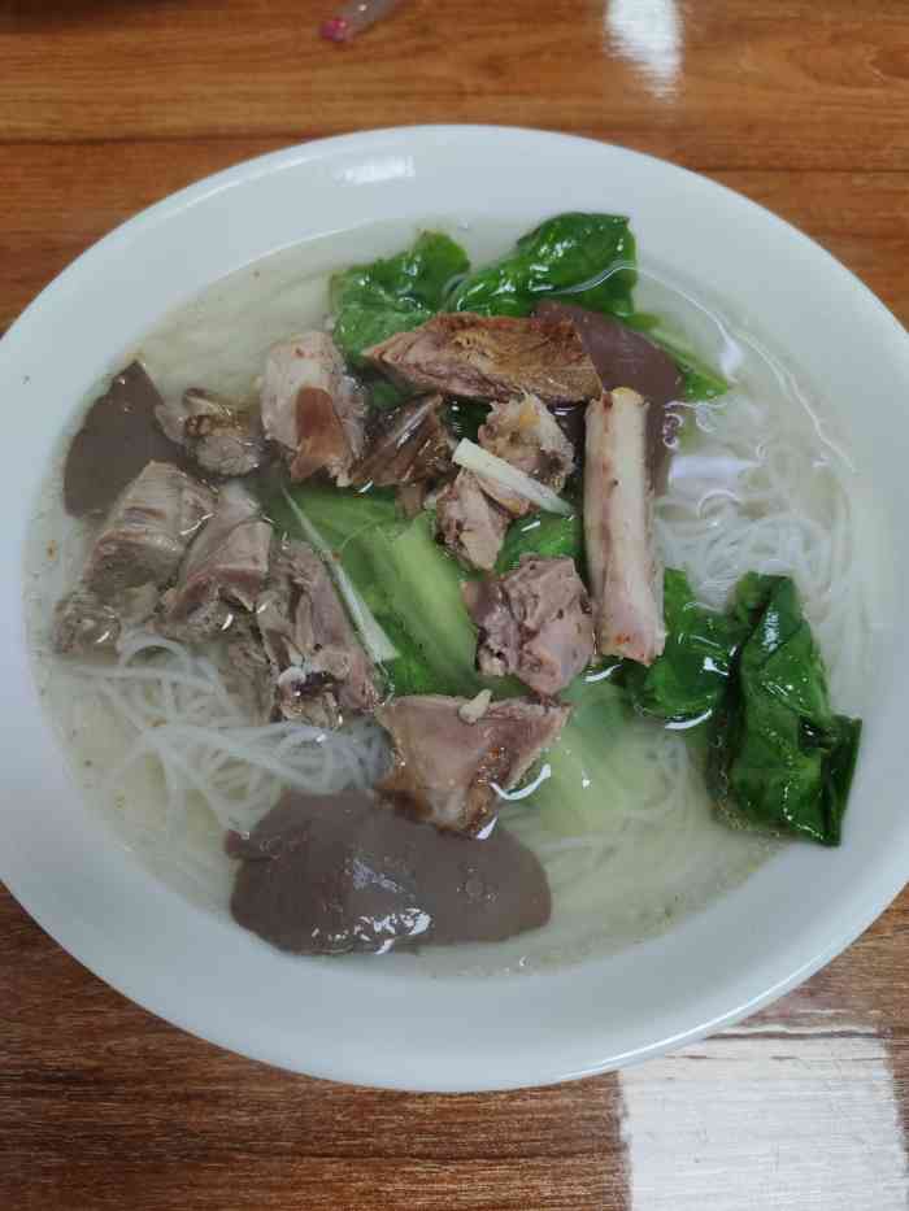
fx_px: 945
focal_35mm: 27
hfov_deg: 51.4
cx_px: 454
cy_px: 606
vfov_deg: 65.3
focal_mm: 4.75
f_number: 1.75
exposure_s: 1/100
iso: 376
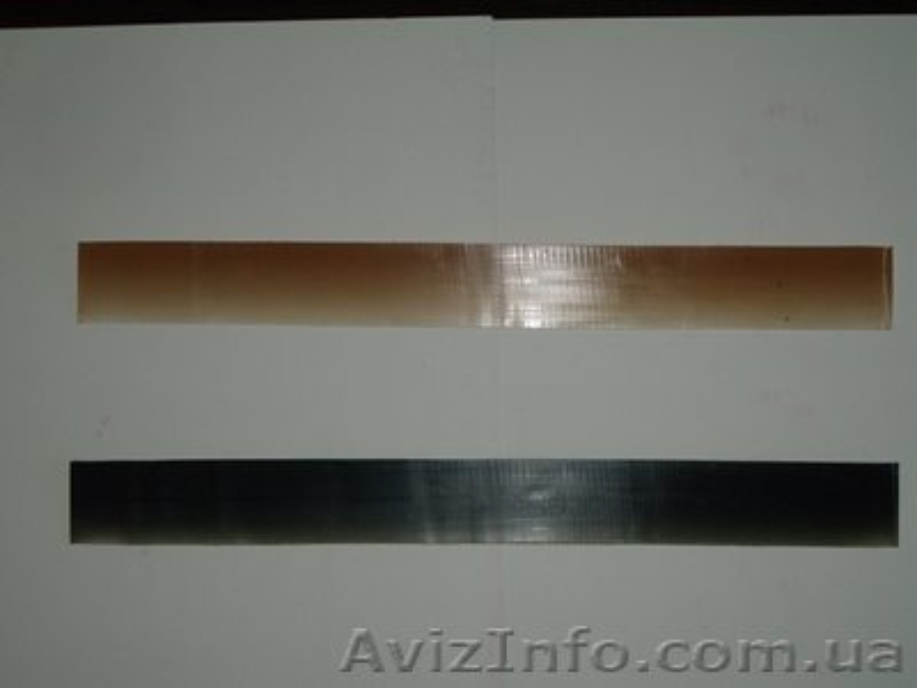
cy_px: 344
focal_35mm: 62
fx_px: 1642
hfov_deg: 31.2
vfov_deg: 23.7
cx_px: 458
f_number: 3.5
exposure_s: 1/60
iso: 200
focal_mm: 10.2
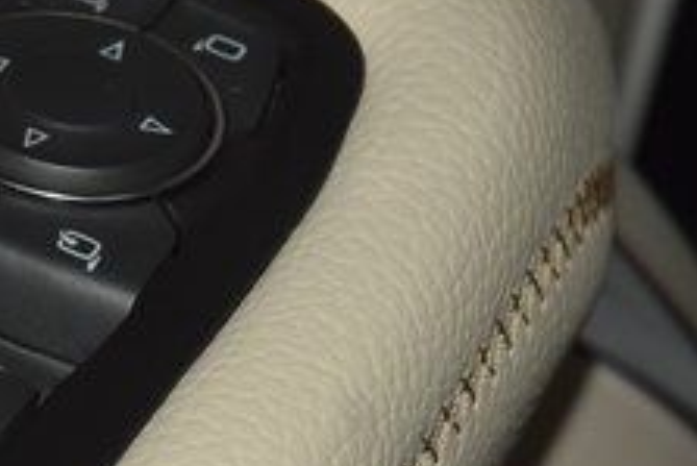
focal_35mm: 301
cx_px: -278
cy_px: 477
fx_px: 5831
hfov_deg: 6.8
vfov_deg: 4.6
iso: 100
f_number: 8
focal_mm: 70
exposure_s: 1/125
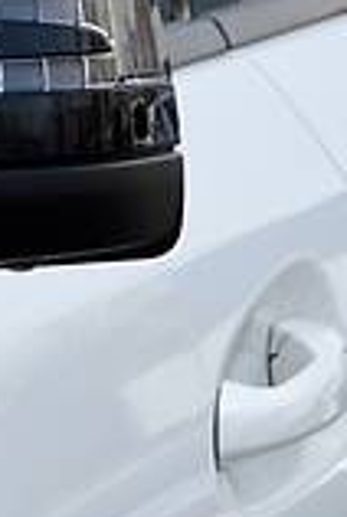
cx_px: -72
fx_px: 5009
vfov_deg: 5.9
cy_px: 124
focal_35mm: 348
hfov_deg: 4.0
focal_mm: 46
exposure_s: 1/160
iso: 100
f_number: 6.3
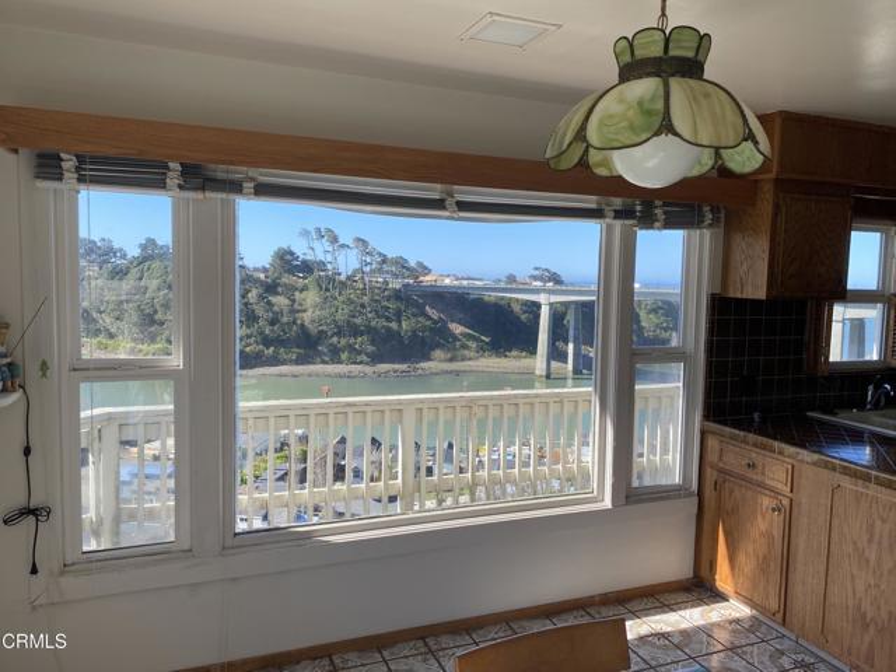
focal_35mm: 26
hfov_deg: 67.3
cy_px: 336
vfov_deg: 53.1
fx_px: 673
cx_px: 448
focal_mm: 4.25
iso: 32
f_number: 1.8
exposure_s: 1/816
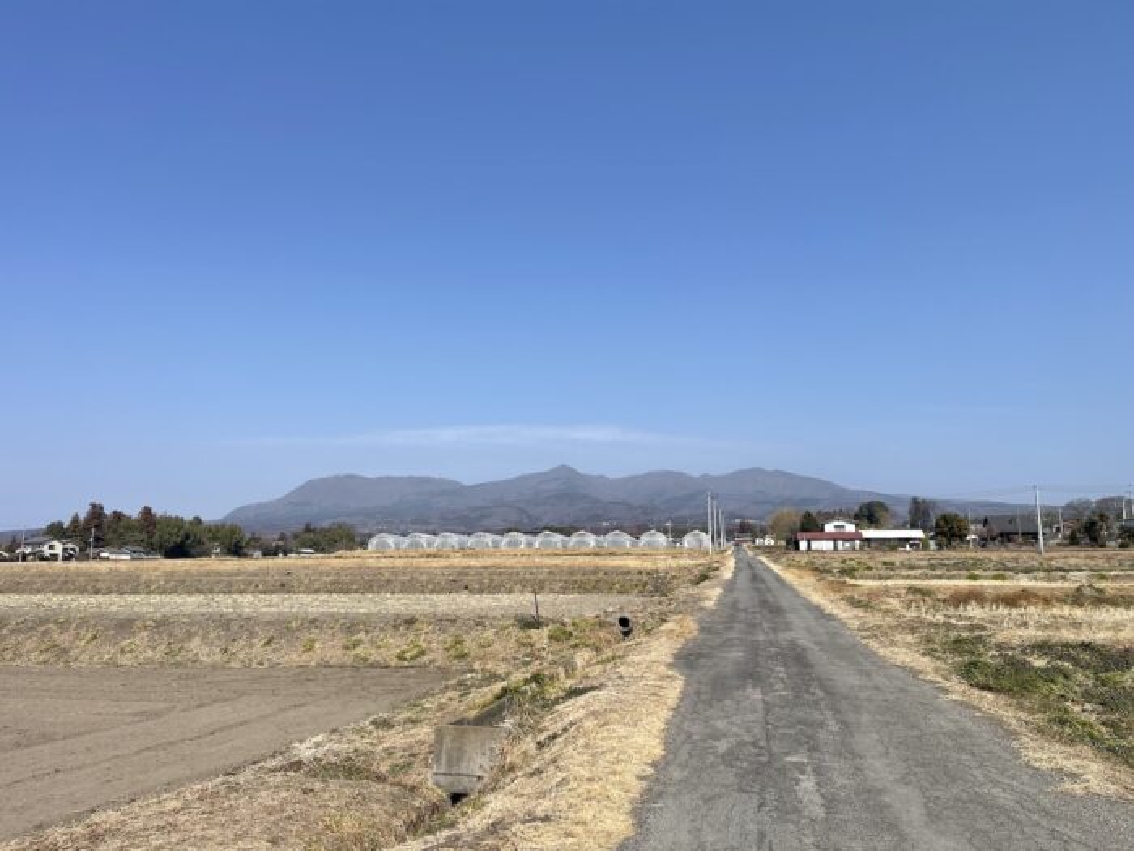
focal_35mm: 25
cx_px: 567
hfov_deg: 69.4
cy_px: 426
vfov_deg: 54.9
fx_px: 819
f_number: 1.6
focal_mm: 5.1
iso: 32
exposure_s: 1/4902
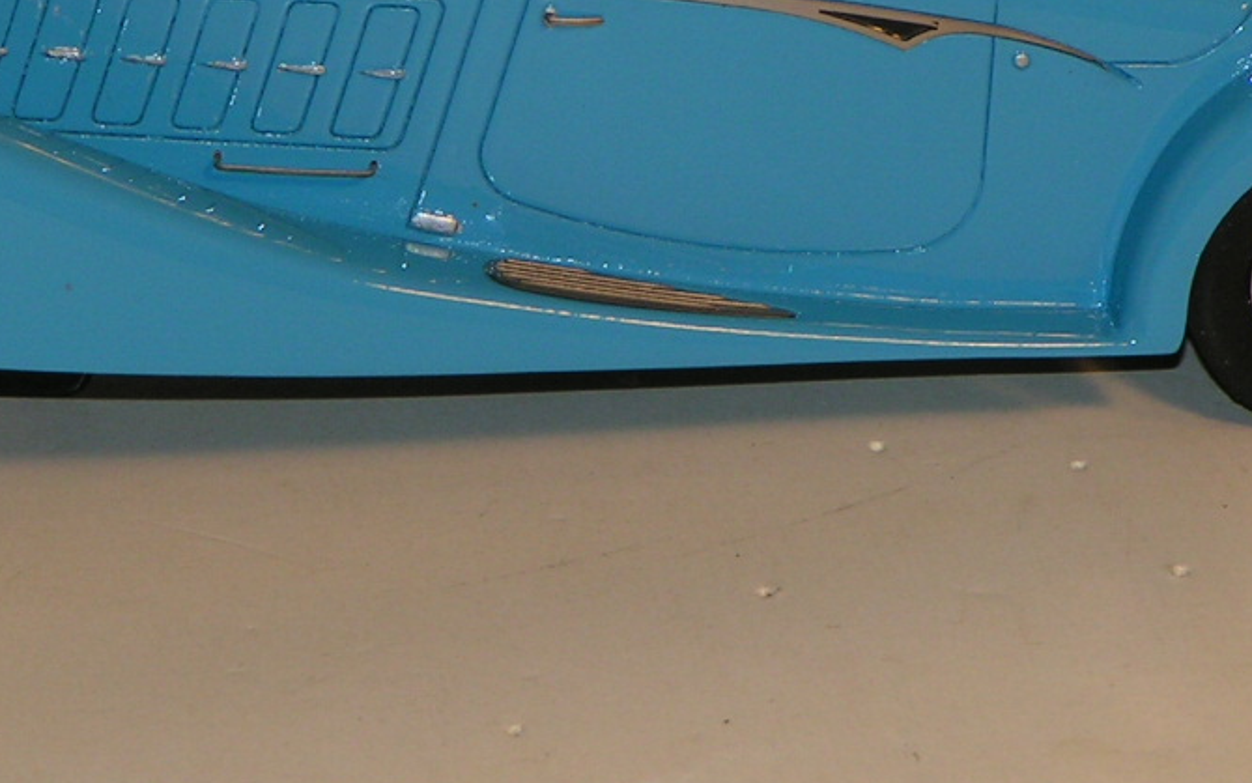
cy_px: 178
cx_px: 585
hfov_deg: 5.3
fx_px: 13617
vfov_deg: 3.3
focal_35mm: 399
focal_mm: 30.1
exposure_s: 1/200
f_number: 5.6
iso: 50
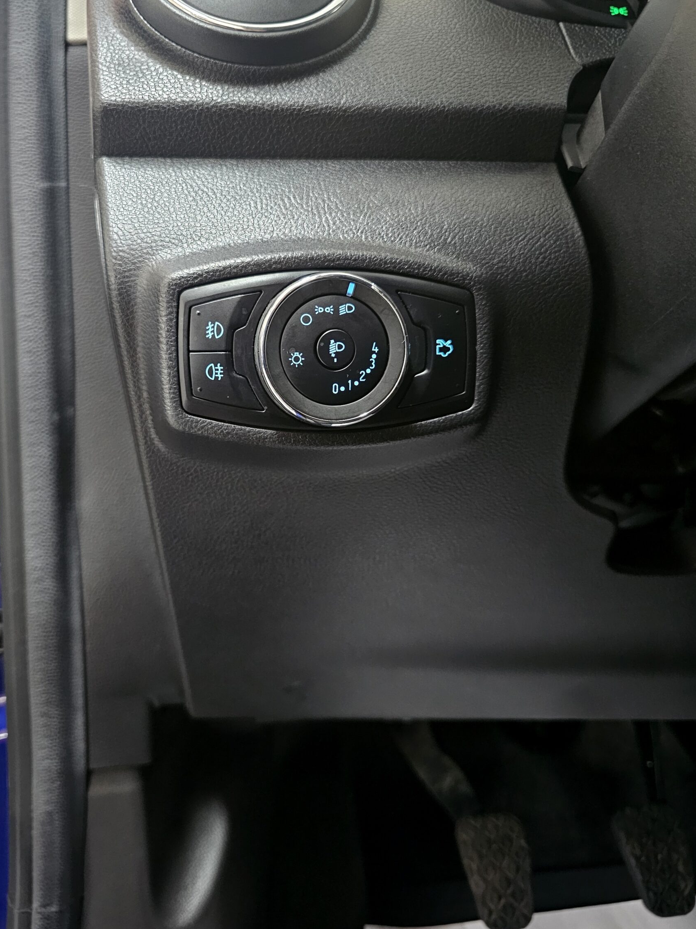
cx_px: 306
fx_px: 697
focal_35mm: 26
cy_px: 433
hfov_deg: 52.9
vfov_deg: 67.2
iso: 1000
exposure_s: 1/25.1
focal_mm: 6.3
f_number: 1.7
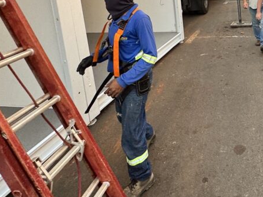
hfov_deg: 51.9
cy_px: 3
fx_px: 243
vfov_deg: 39.3
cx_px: 222
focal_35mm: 32
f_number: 2.2
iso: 40
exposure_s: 1/108
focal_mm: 2.22
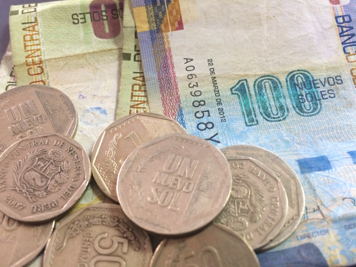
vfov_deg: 48.2
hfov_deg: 61.7
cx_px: 178
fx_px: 298
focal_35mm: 29
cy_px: 134
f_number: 2.2
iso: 250
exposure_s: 1/30
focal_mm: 4.15
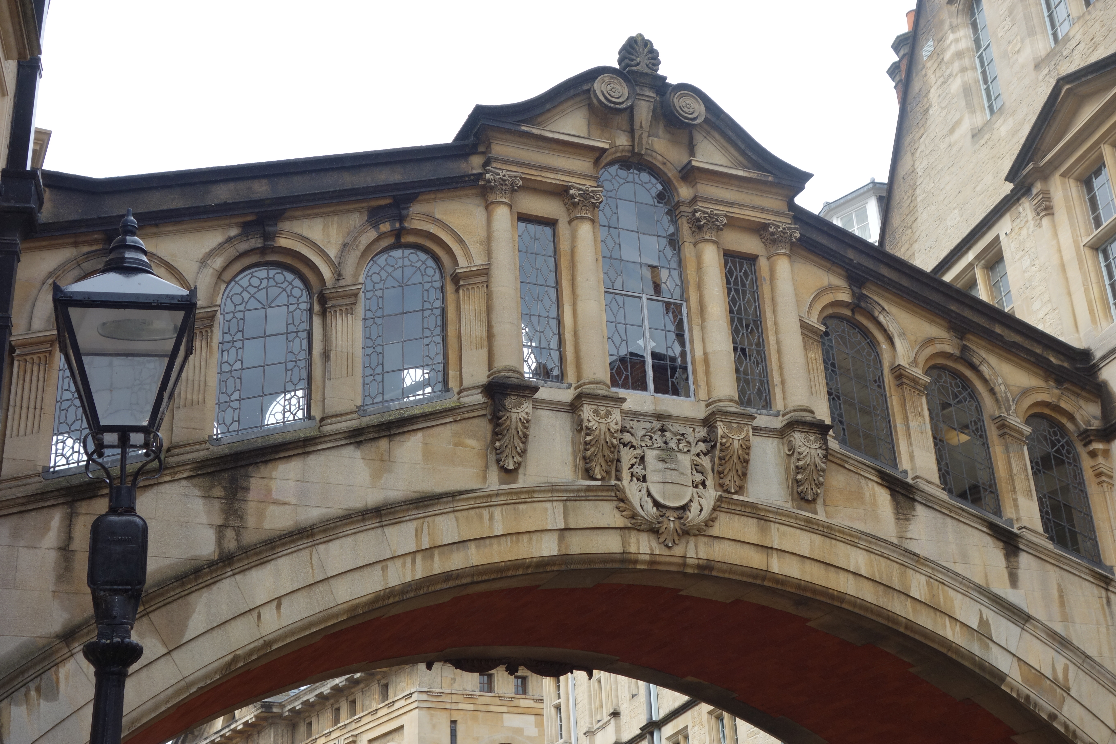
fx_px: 1457
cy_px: 372
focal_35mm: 47
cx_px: 558
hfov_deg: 41.9
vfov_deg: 28.6
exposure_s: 1/200
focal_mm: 17.6
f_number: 5.6
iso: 125
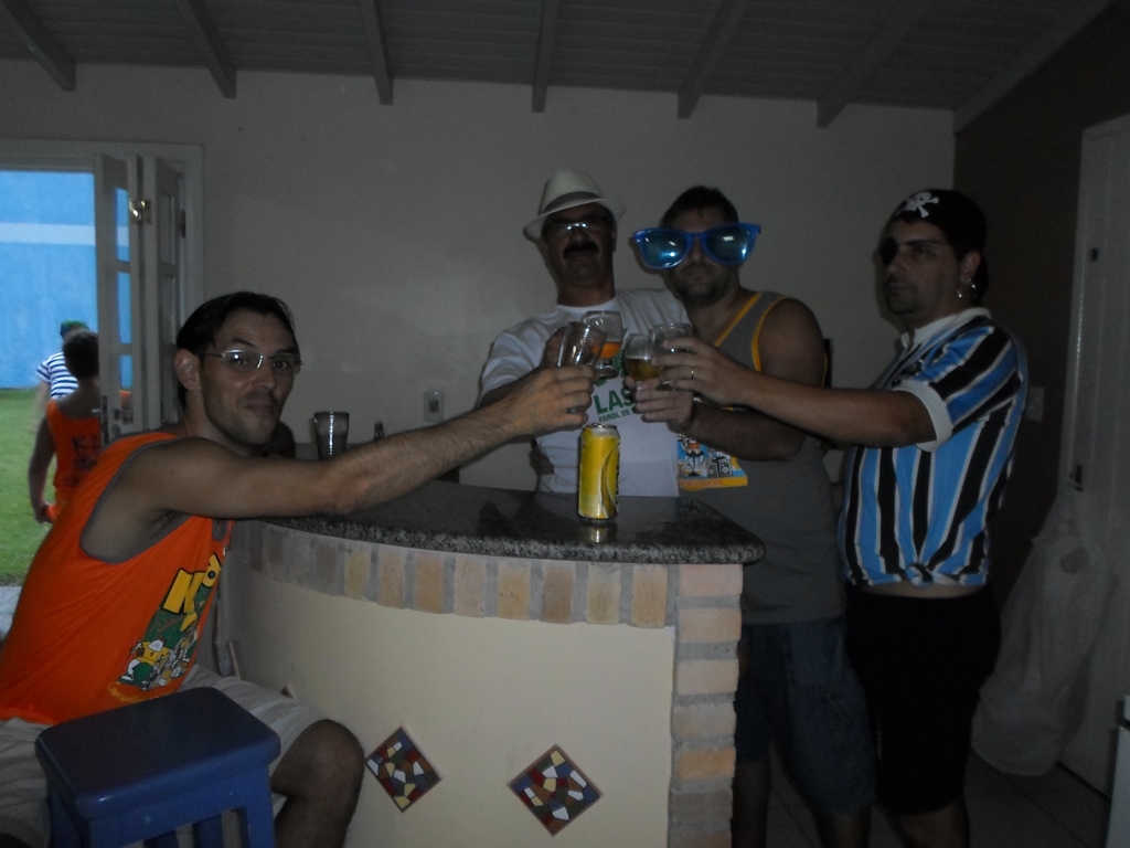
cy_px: 424
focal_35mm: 25
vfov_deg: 54.9
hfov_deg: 69.4
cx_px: 565
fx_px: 816
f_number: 2.5
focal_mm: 4.5
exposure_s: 1/20
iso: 400
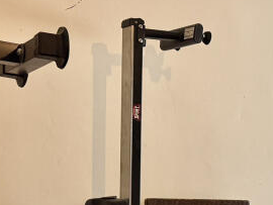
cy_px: 268
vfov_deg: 15.5
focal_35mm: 91
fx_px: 718
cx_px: 430
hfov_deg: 18.6
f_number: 1.78
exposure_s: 1/100
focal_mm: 6.76
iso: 200
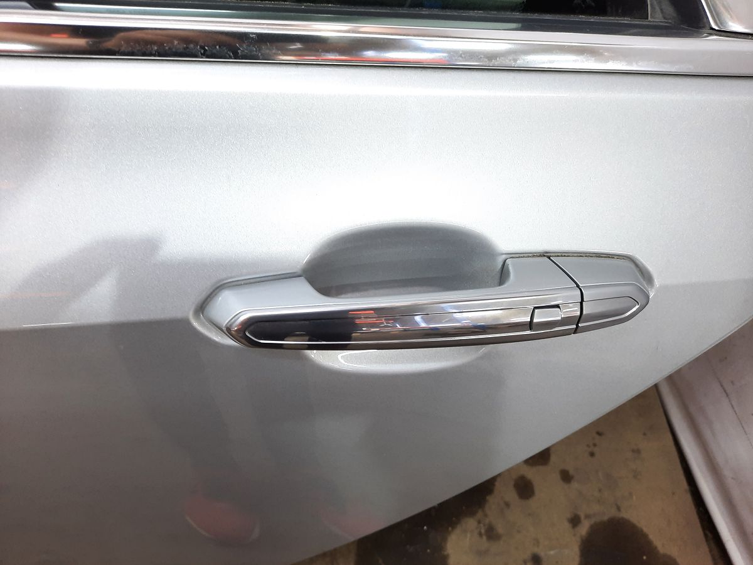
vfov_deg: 54.9
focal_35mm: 25
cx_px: 376
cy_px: 282
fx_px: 544
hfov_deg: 69.4
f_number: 2
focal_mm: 4.6
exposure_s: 1/50
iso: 160
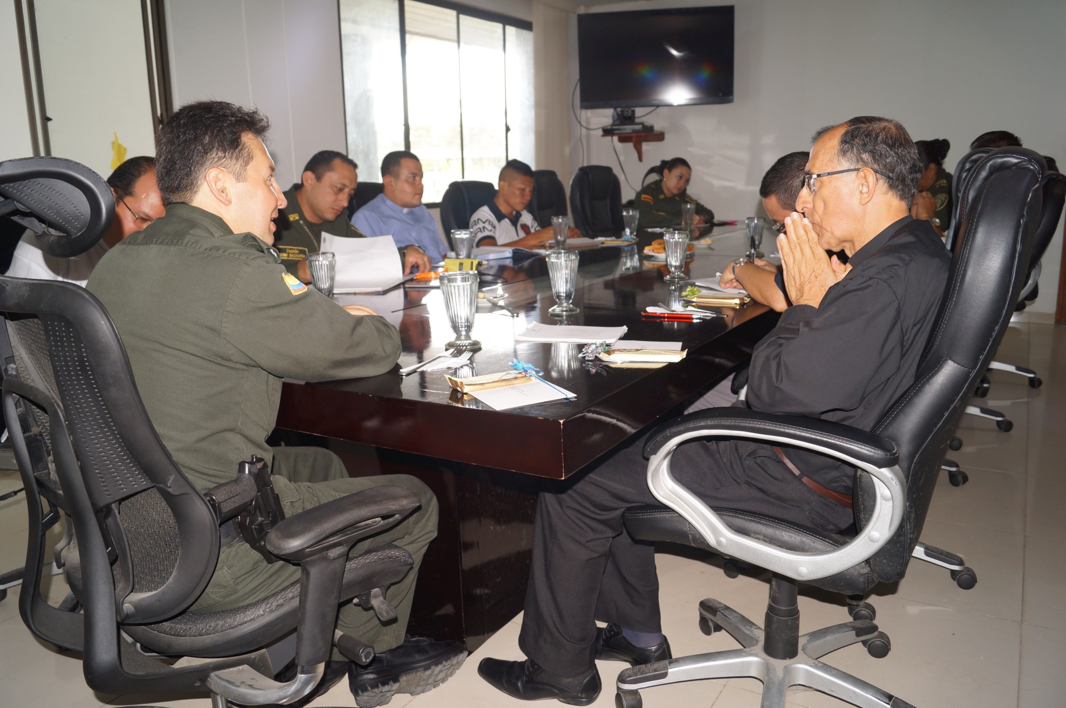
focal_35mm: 27
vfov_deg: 47.8
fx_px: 799
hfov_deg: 67.4
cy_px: 354
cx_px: 533
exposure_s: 1/60
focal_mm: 18
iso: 250
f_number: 4
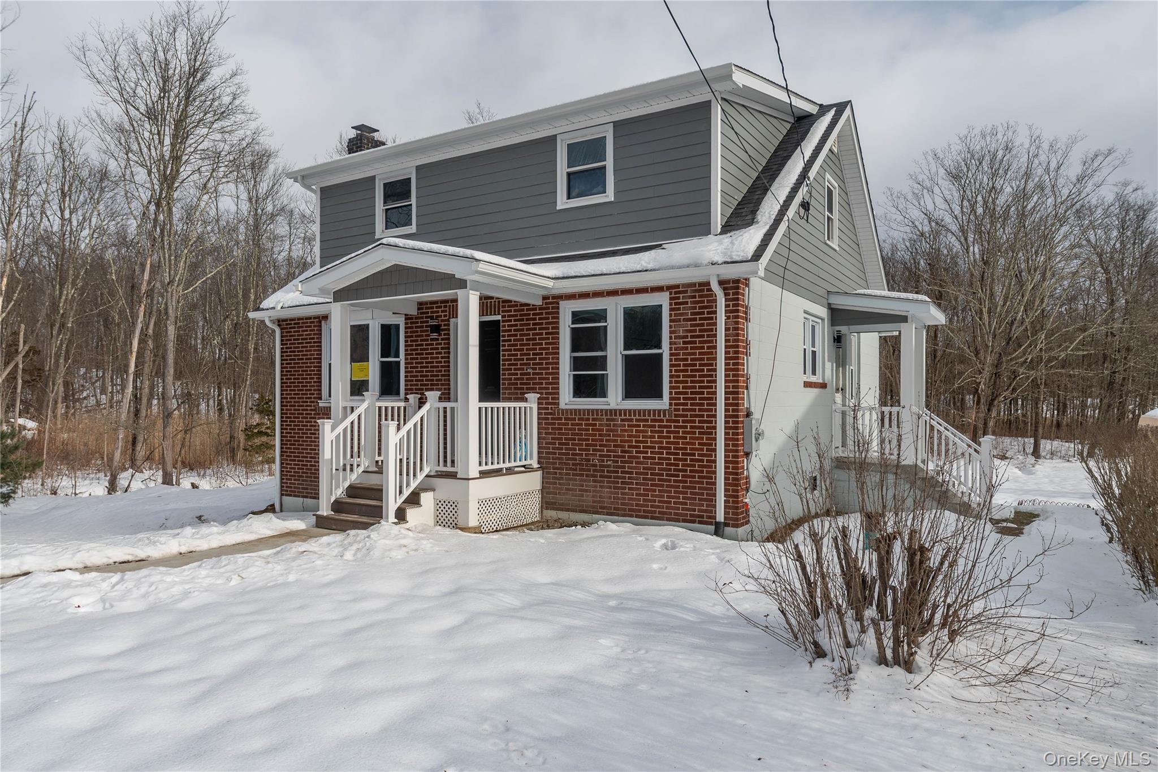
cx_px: 579
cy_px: 386
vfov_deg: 57.2
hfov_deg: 78.6
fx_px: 708
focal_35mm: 22
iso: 100
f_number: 10
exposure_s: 1/400
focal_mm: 15
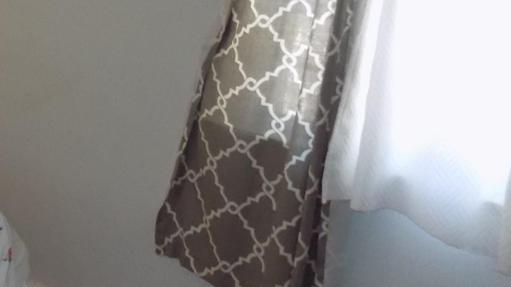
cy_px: -28
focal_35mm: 65
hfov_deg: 27.6
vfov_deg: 17.9
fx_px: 881
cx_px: -131
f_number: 3.1
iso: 280
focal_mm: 4
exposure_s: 1/30
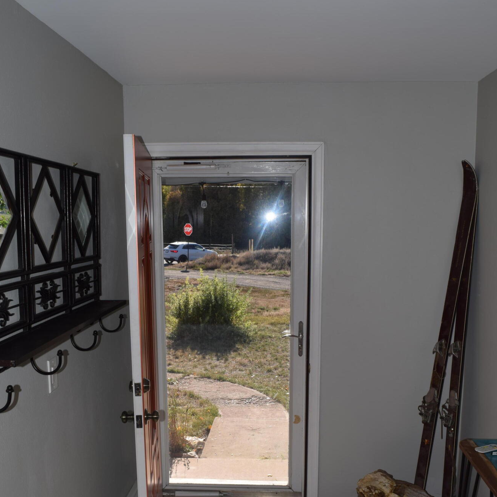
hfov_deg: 47.2
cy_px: 321
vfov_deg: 46.7
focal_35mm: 35
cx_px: 252
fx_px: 569
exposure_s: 1/200
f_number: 9
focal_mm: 18
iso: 100
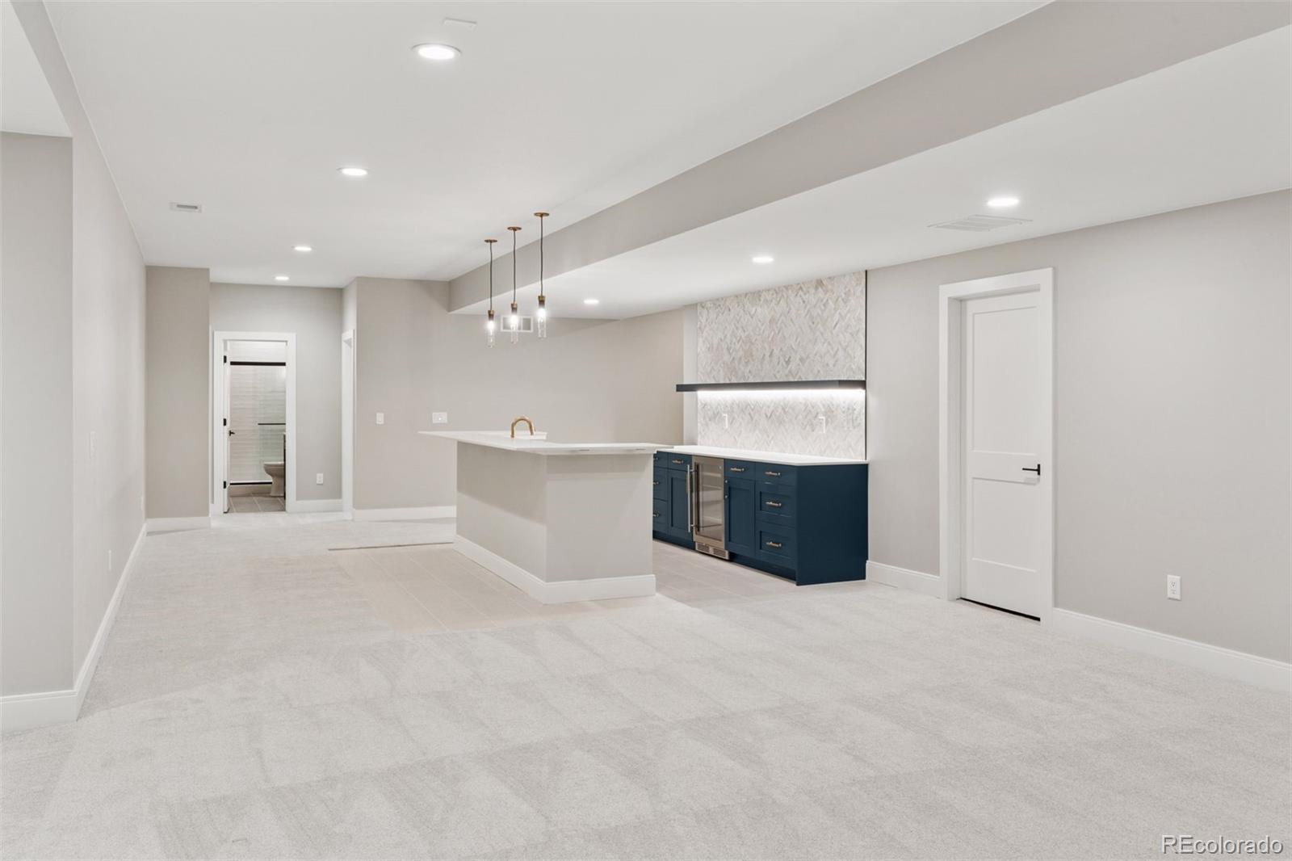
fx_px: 1005
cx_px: 646
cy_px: 430
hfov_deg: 65.5
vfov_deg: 46.4
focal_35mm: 28
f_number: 9
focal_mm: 28
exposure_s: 1/8
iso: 400
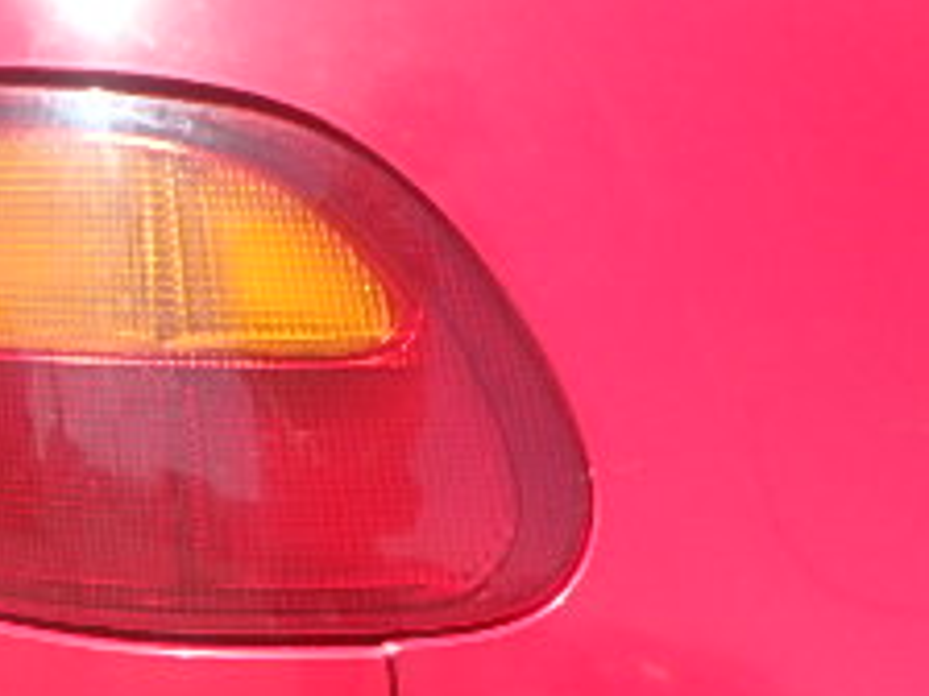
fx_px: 1610
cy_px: 783
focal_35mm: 60
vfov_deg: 22.9
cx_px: 481
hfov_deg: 32.2
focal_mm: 3.7
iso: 125
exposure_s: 1/640
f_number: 3.5
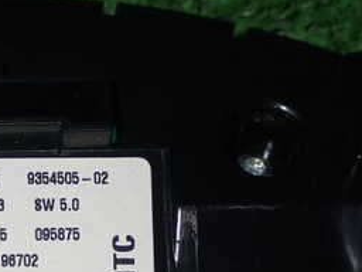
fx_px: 1422
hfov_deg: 14.2
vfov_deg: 10.8
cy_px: 269
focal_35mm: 136
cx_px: -25
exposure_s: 1/60
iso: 200
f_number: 10
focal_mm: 10.35
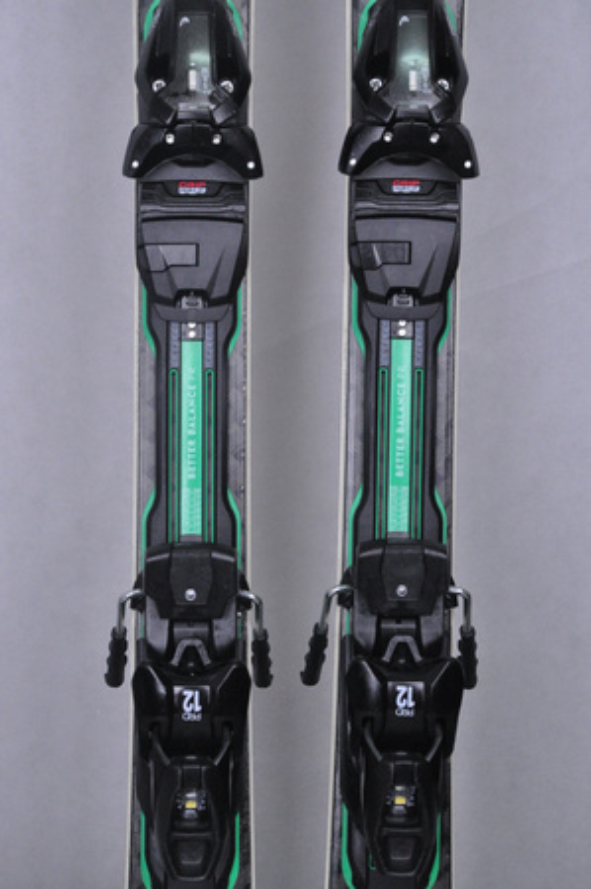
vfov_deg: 18.2
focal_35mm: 112
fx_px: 2777
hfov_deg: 12.2
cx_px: 296
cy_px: 444
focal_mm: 75
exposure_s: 1/125
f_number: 8
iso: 3200
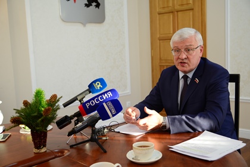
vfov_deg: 33.4
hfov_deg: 48.5
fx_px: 278
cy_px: 84
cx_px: 125
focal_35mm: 40
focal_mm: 40
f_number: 4.5
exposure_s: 1/160
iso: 1600
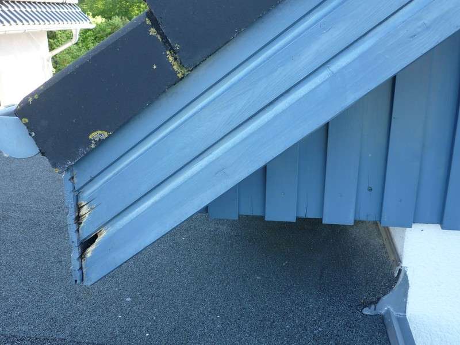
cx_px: 230
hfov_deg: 50.1
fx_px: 492
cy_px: 172
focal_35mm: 37
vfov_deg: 38.7
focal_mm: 5.5
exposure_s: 1/80
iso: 80
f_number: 2.8
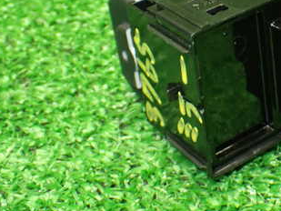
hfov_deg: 19.8
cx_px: 261
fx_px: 788
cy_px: 40
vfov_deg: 15.2
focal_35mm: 97
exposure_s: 1/50
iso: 1000
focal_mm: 9.01
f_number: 3.2
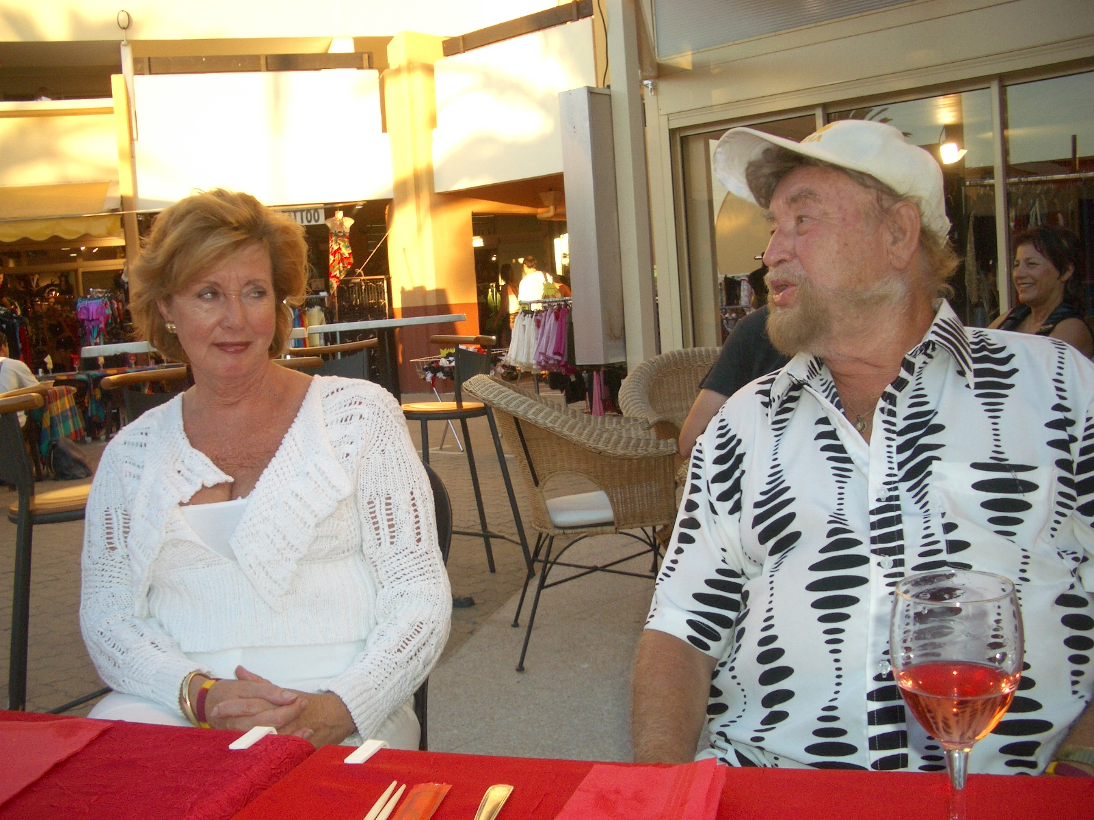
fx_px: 1106
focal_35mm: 35
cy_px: 410
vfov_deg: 40.7
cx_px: 547
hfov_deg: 52.6
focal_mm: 5.8
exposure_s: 1/320
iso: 100
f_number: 2.6
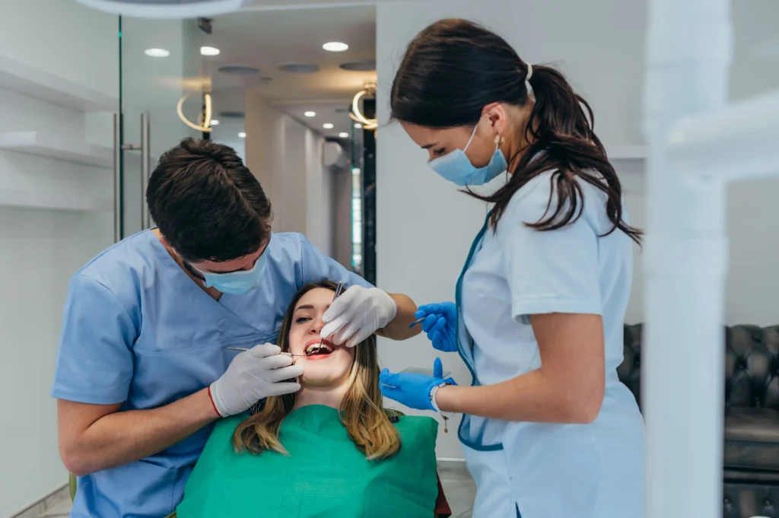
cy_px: 259
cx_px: 390
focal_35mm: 35
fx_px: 757
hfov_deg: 54.5
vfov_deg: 37.8
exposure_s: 1/160
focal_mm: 35
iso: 125
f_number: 3.2
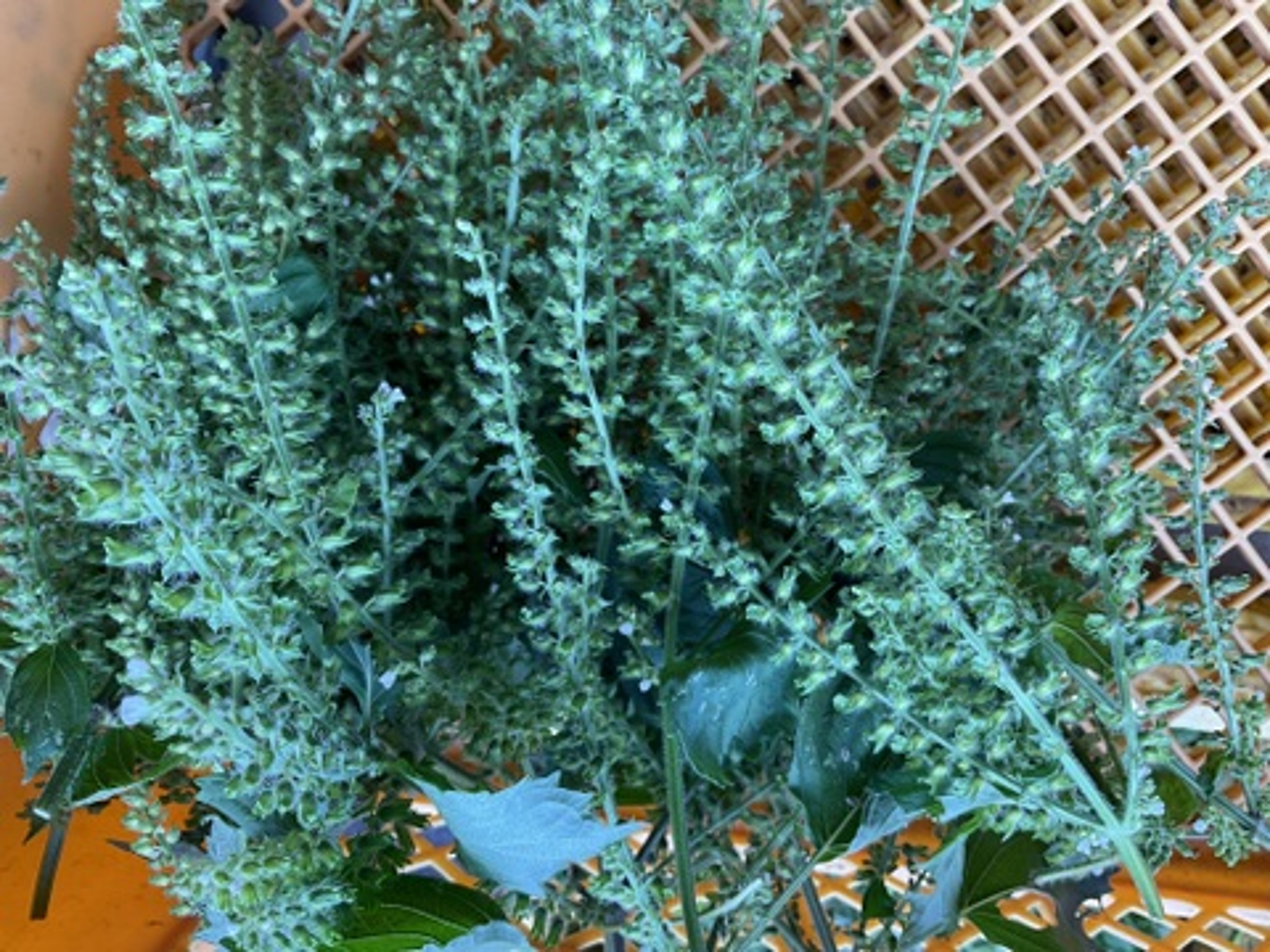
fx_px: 1064
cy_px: 476
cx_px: 635
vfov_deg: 48.2
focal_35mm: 29
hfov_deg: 61.7
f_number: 1.8
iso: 40
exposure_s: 1/120
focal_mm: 3
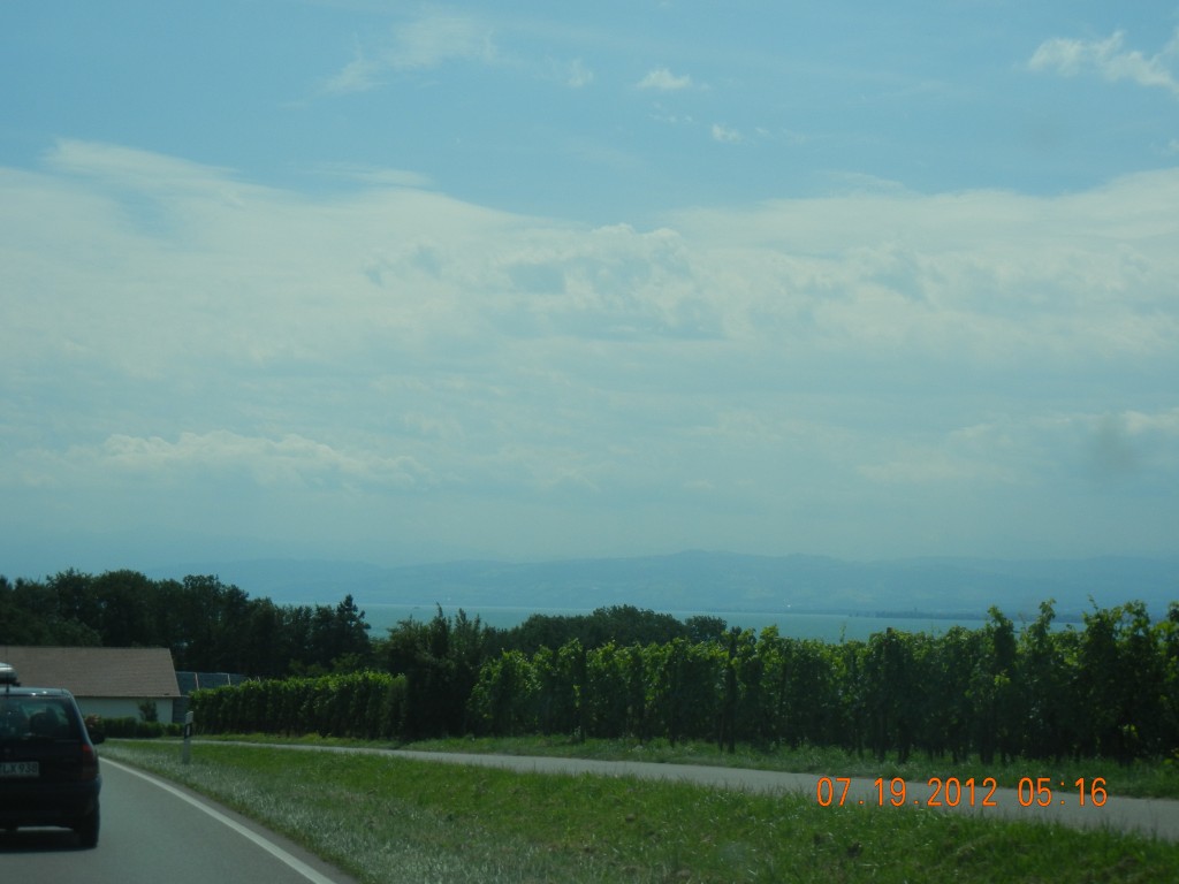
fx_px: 2623
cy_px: 442
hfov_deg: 25.3
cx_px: 590
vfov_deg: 19.1
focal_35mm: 77
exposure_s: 1/580
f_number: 8.6
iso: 160
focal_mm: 13.9
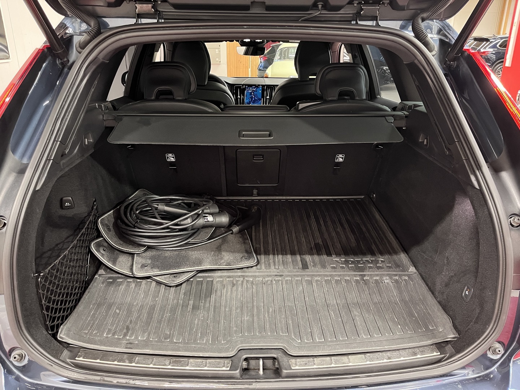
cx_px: 260
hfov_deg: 67.3
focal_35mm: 26
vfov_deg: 53.1
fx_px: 391
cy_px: 195
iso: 640
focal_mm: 5.1
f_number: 1.6
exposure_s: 1/39
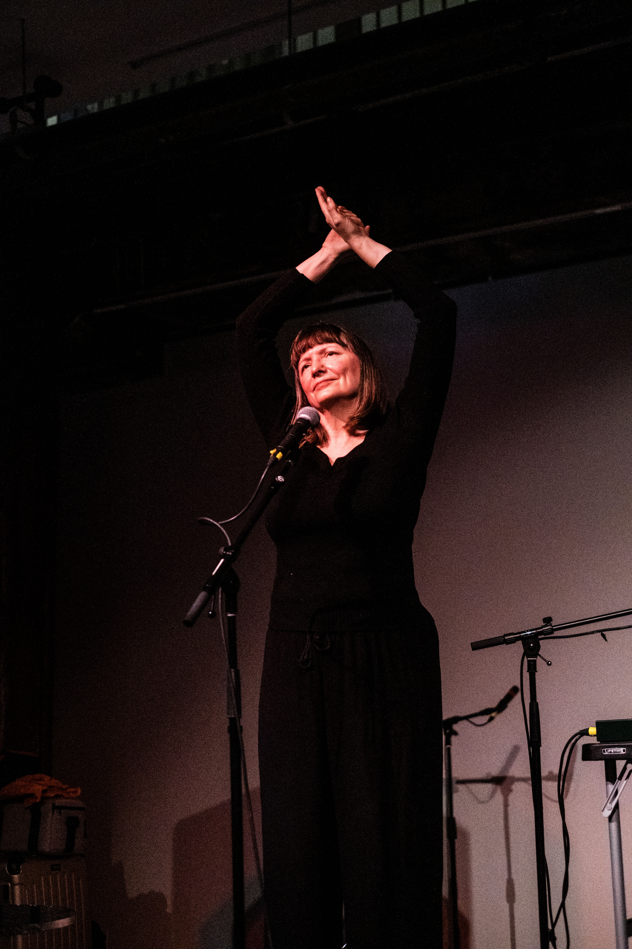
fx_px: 1396
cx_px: 316
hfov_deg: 25.5
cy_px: 474
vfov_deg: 37.5
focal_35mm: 53
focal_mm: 35
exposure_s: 1/250
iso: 3200
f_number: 2
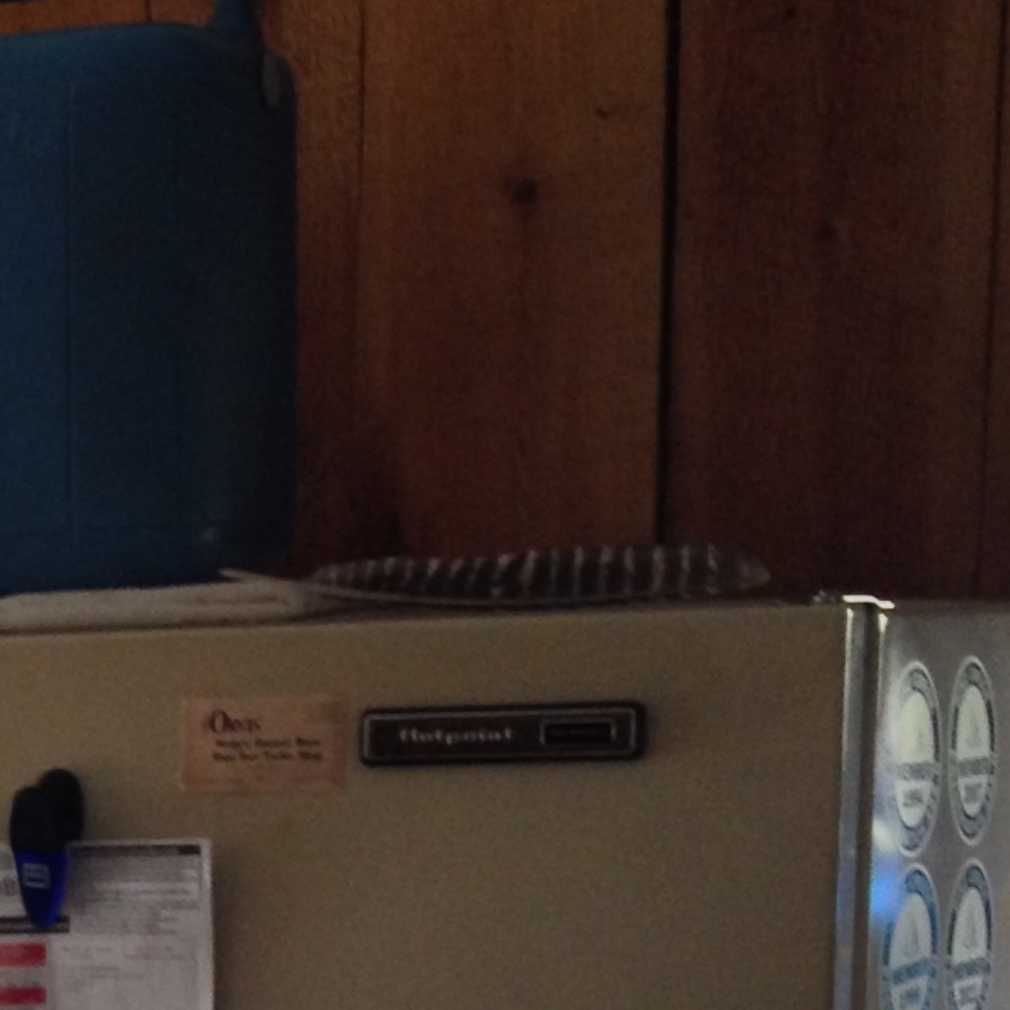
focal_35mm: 152
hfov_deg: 10.7
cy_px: 1437
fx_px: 5018
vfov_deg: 11.1
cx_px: -865
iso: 80
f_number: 2.4
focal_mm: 4.28
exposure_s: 1/20
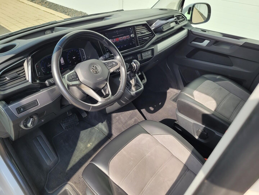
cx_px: 130
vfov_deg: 53.1
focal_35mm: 26
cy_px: 98
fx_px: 195
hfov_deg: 67.3
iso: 40
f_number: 1.8
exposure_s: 1/668
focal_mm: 5.4
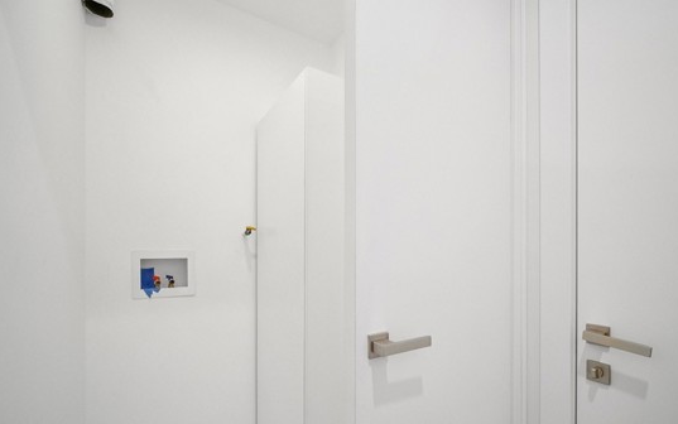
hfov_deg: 94.2
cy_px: 249
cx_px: 360
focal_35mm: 17
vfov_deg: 67.5
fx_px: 314
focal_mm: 9
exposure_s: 1/20
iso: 160
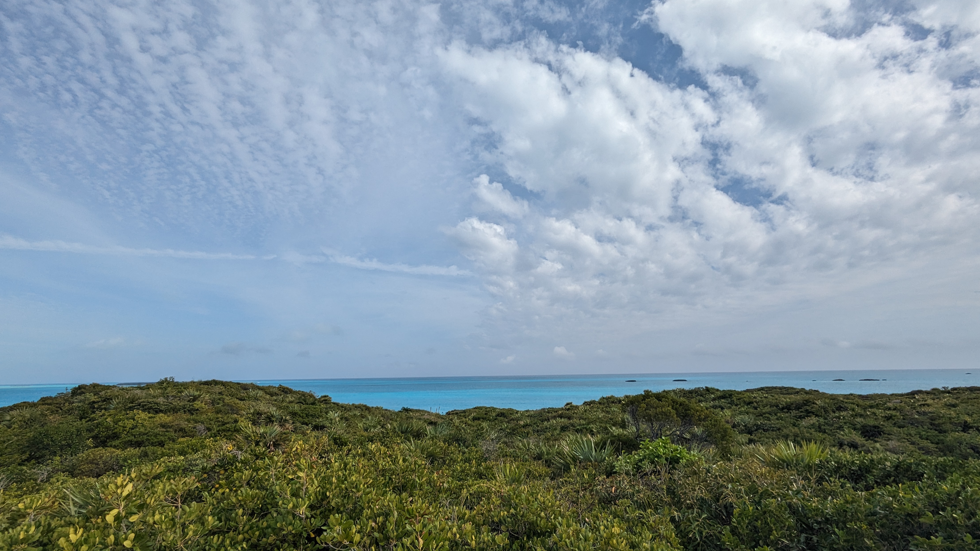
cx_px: 499
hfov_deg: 99.4
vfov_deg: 66.9
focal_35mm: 16
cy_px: 302
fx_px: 416
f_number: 2.2
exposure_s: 1/3559
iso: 50
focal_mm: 1.83
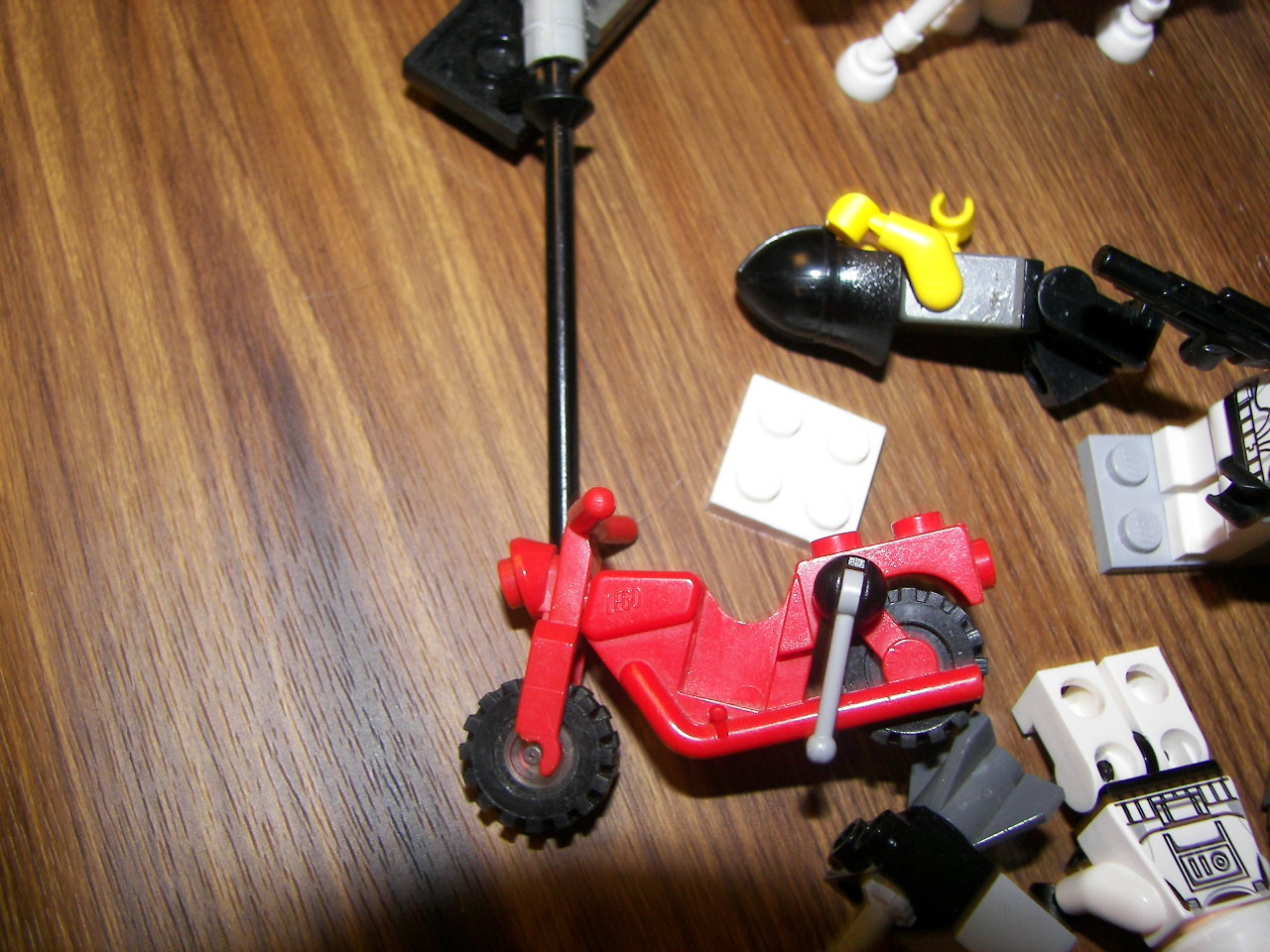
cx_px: 635
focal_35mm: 36
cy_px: 476
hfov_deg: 51.4
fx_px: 1321
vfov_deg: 39.7
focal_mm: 6
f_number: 2.8
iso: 100
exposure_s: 1/30
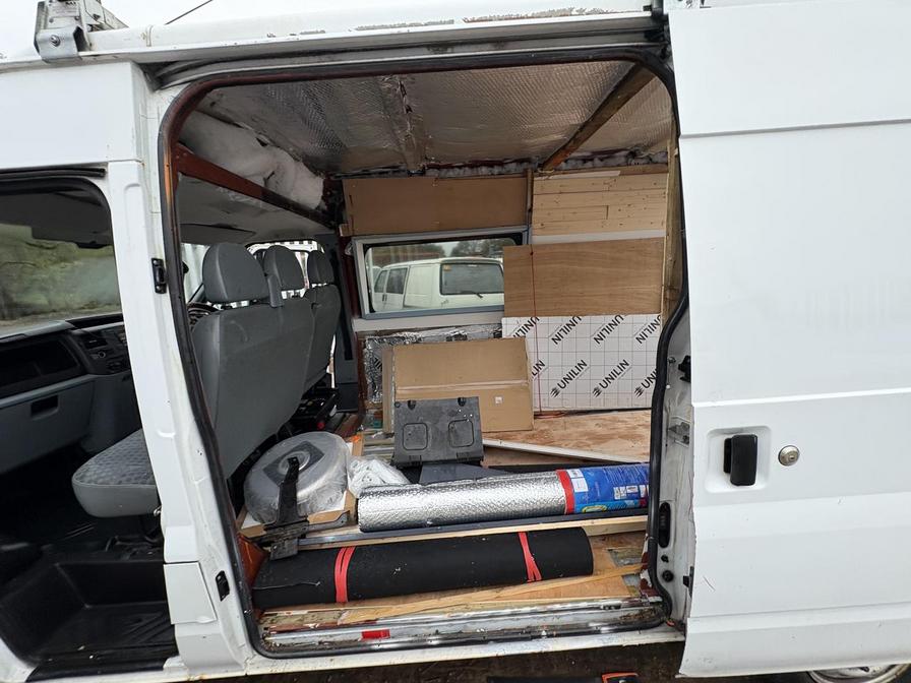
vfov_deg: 85.7
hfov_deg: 102.1
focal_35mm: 14
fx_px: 368
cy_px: 342
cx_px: 456
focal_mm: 2.22
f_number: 2.2
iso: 100
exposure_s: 1/127
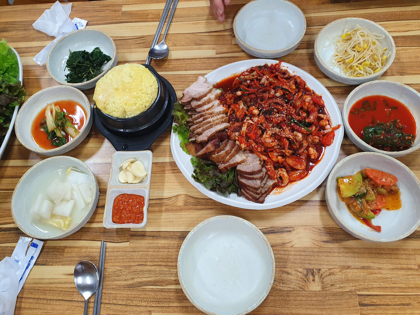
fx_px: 315
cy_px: 158
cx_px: 210
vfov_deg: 53.1
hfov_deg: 67.3
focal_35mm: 26
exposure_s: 1/60
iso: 250
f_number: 2.4
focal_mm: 4.32
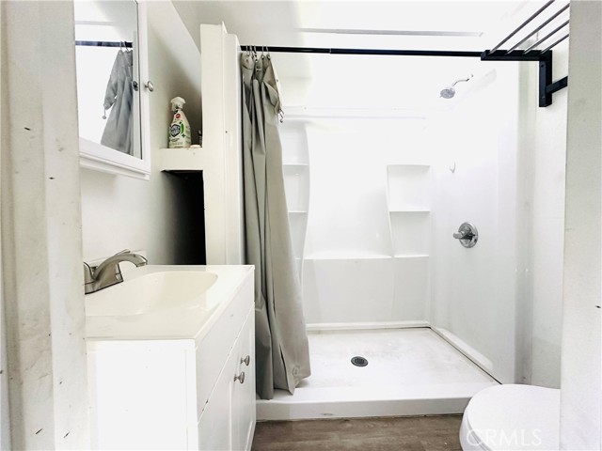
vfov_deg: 85.7
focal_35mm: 14
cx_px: 301
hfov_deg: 102.1
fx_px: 243
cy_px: 226
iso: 320
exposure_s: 1/74
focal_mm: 2.22
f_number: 2.2
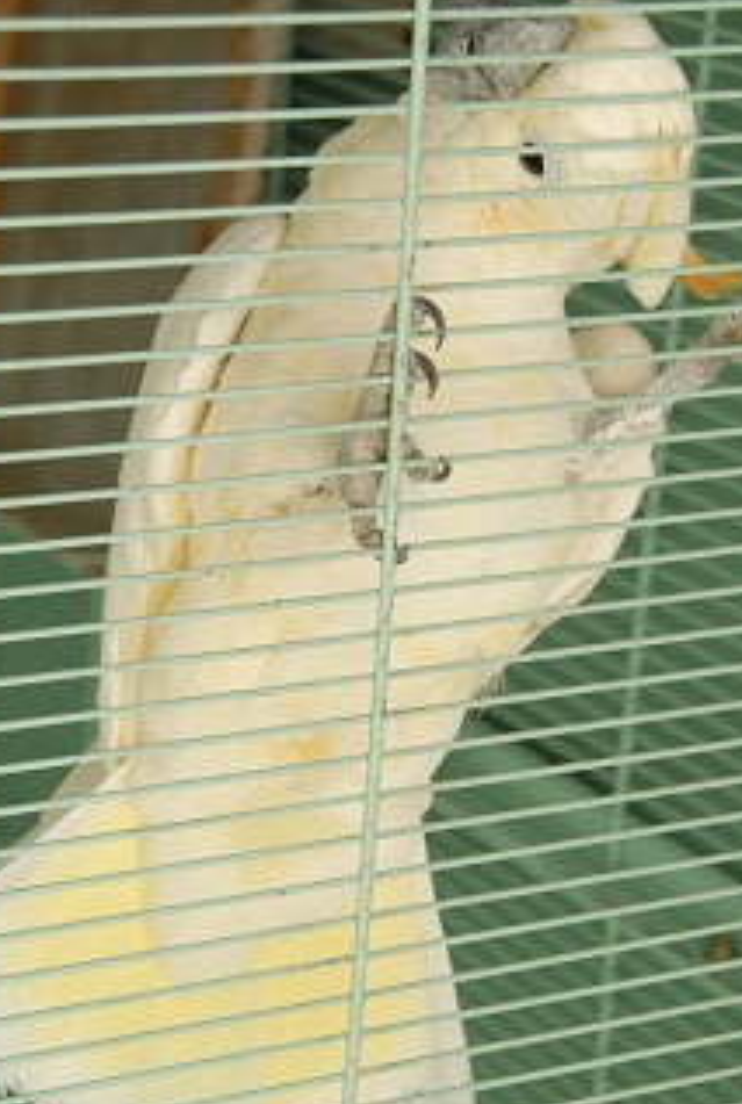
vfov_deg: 16.1
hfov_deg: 10.9
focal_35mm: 127
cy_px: 644
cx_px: 418
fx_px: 3905
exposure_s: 1/125
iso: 400
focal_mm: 60
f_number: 6.3
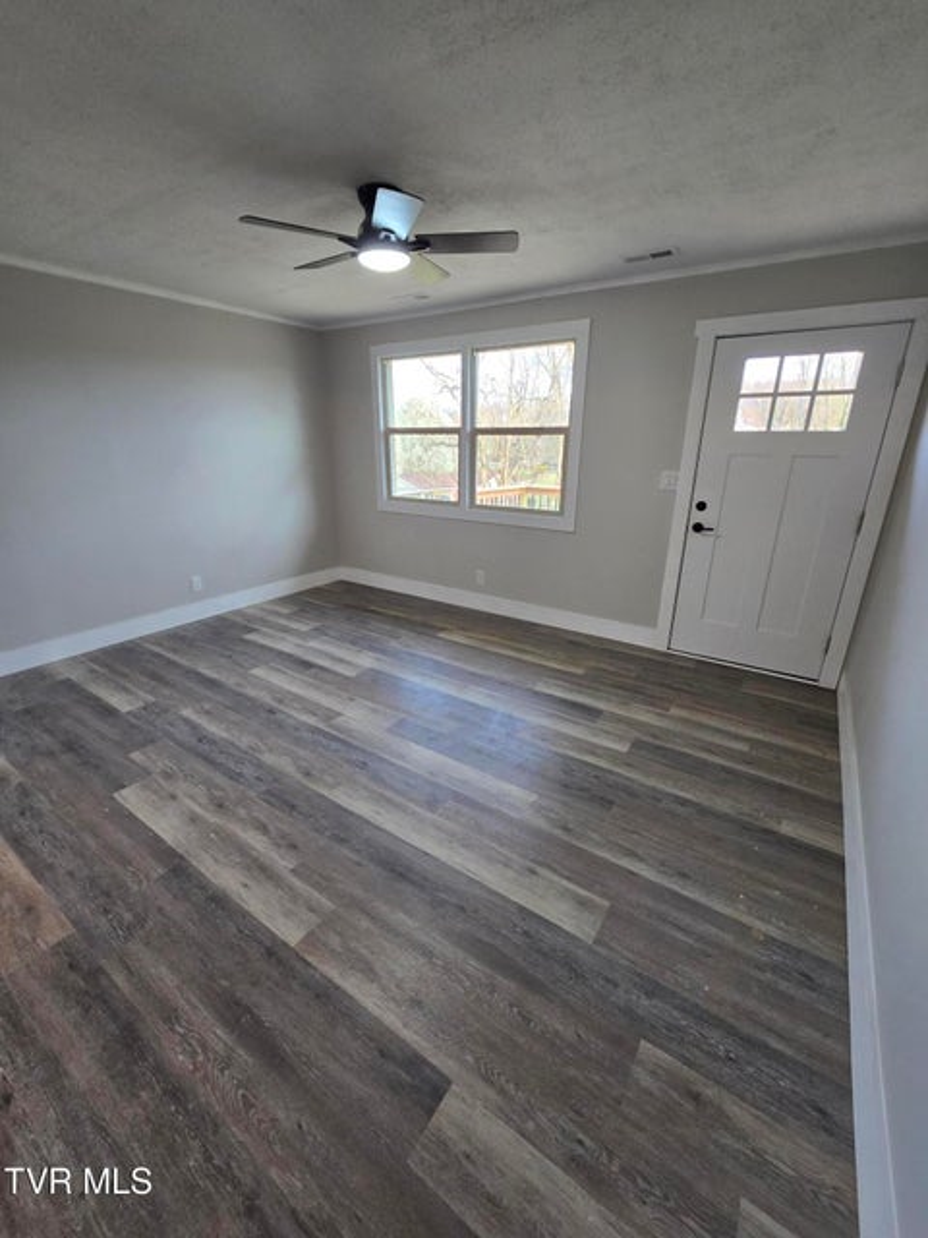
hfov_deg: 89.9
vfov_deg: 106.2
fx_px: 465
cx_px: 464
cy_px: 619
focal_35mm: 13
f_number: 2.2
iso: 125
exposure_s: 1/60
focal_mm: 2.2
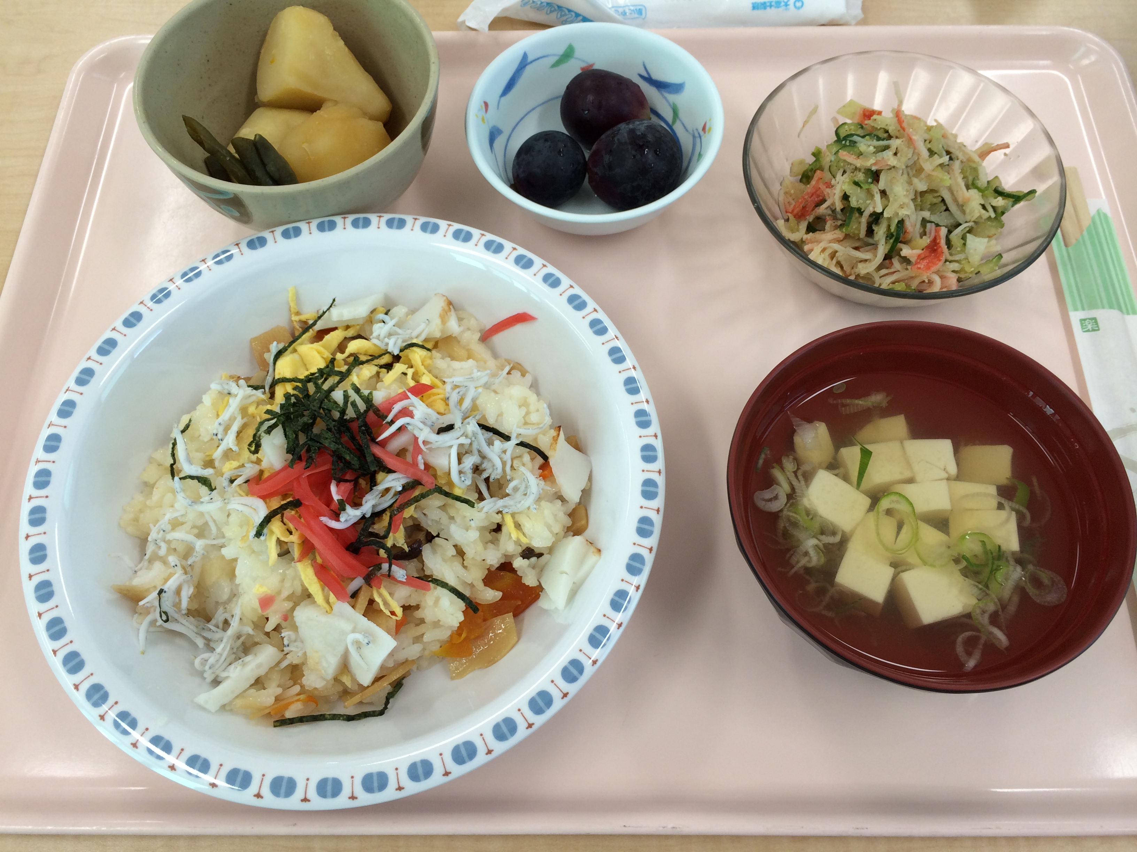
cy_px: 426
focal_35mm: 30
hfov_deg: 60.0
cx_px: 568
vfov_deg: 46.8
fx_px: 985
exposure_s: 1/60
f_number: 2.2
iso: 40
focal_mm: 4.12
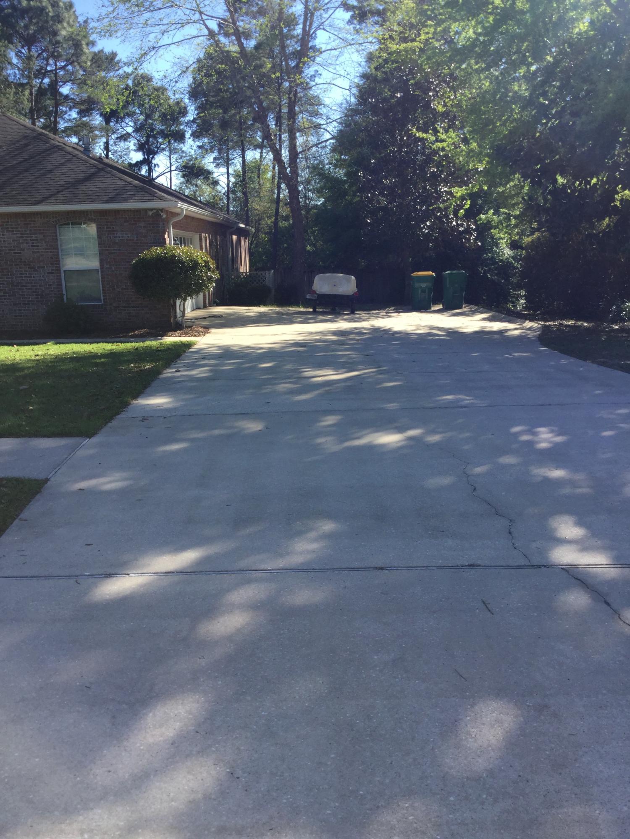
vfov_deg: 58.4
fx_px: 752
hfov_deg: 45.4
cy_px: 420
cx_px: 315
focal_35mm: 31
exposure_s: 1/539
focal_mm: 3.3
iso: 25
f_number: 2.4
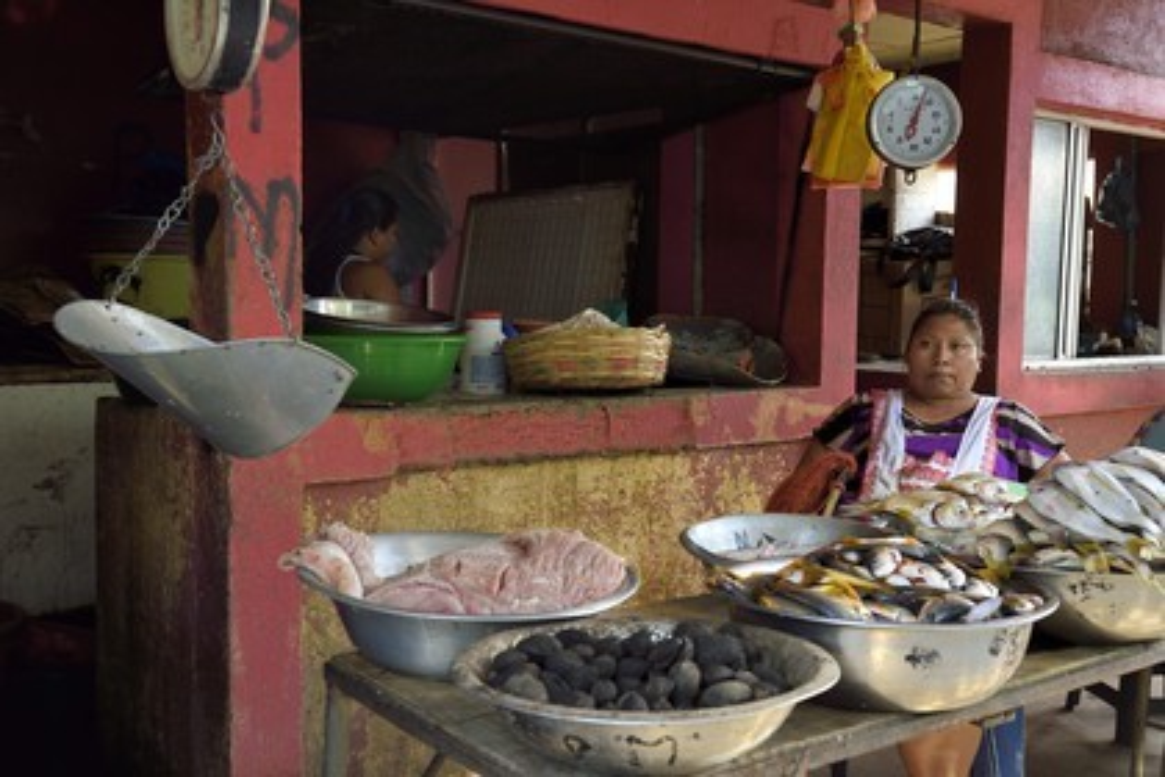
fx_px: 1230
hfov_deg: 50.7
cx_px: 582
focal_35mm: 38
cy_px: 388
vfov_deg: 35.1
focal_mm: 38
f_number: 8
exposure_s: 1/60
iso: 800
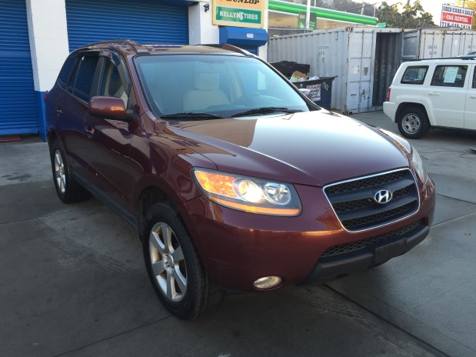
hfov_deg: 60.0
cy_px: 175
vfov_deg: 46.8
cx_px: 234
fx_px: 412
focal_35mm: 30
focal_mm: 4.15
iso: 32
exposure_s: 1/126
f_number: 2.2
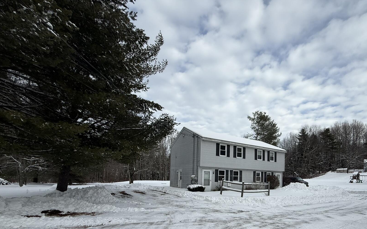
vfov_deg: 58.7
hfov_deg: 86.3
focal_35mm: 19
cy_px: 174
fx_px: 190
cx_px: 230
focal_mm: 2.22
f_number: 2.2
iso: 50
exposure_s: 1/1656
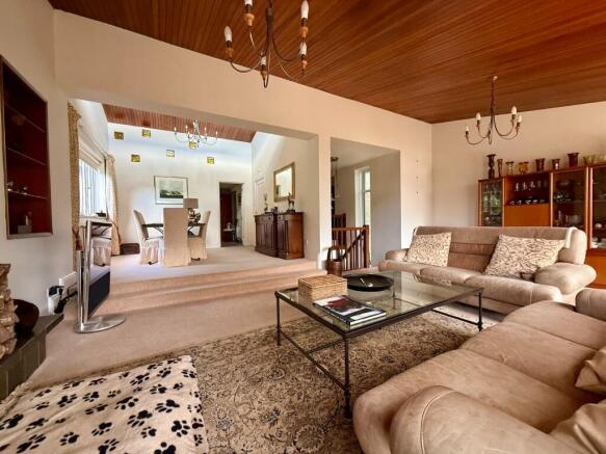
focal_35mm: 14
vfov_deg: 85.7
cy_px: 227
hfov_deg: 102.1
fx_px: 245
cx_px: 303
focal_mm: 2.22
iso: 250
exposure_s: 1/99
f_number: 2.2
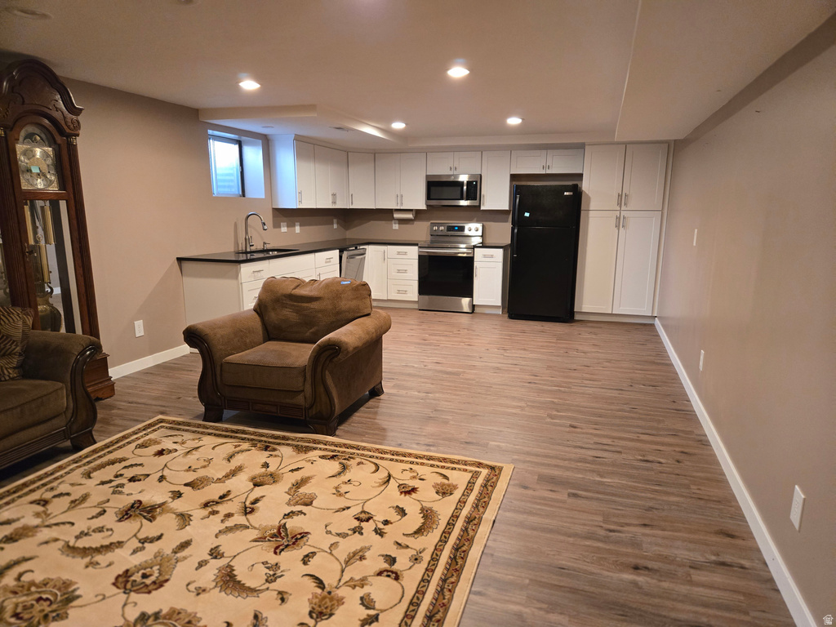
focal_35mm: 23
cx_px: 418
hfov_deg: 73.9
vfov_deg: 58.9
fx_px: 555
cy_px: 314
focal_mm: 5.4
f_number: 1.8
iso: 800
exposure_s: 1/120
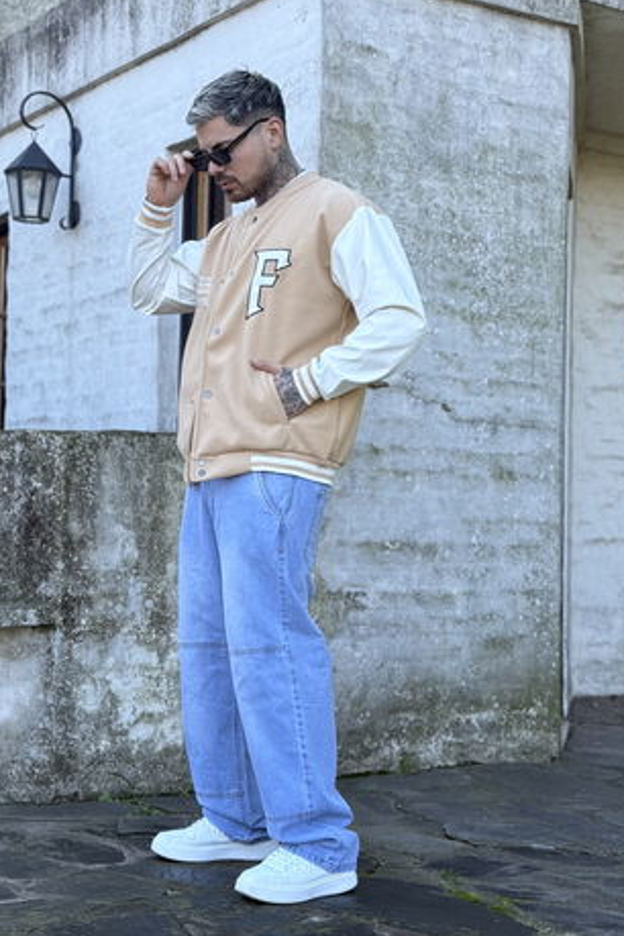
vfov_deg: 34.5
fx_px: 1508
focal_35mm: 58
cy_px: 437
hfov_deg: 23.3
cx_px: 226
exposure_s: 1/570
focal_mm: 6.76
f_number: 1.78
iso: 80
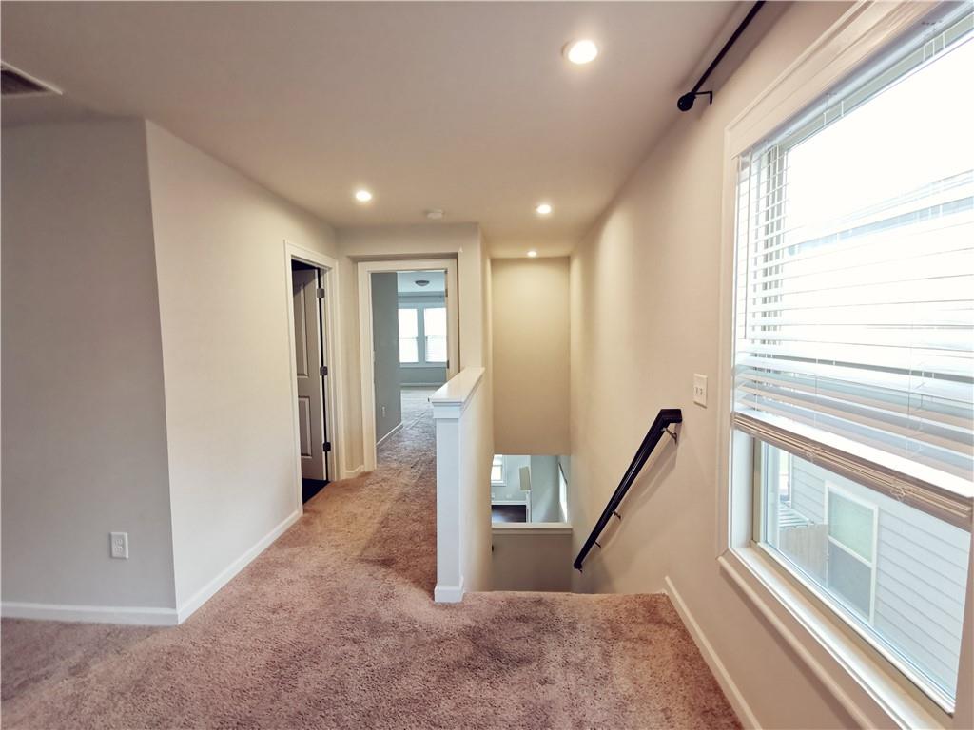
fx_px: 450
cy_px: 365
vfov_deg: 78.1
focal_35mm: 16
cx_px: 487
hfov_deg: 94.5
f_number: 2.2
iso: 400
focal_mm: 2.35
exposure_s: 1/40
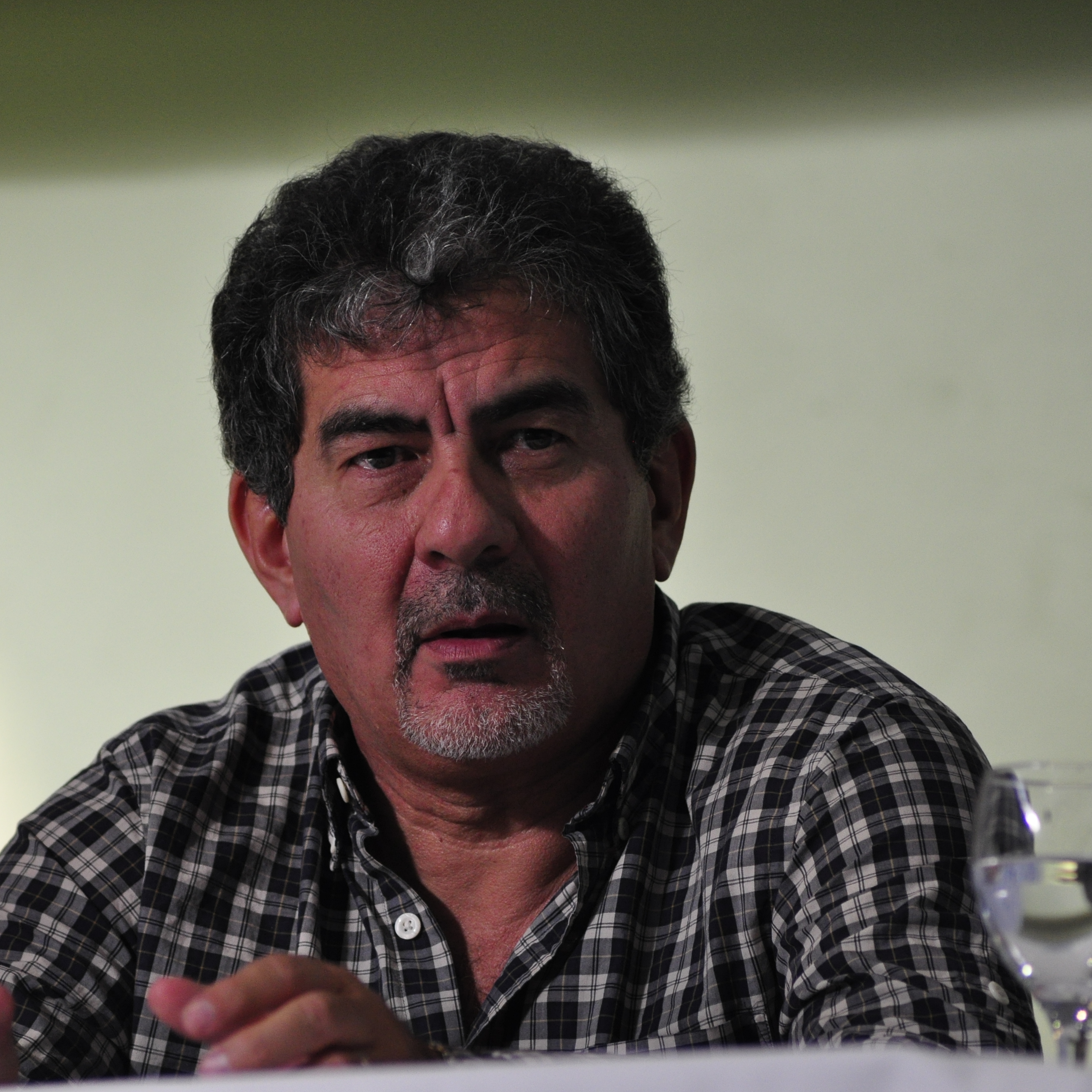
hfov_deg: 5.4
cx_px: 499
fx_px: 11671
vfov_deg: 5.4
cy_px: 545
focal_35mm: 327
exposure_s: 1/320
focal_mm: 170
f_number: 4.5
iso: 800
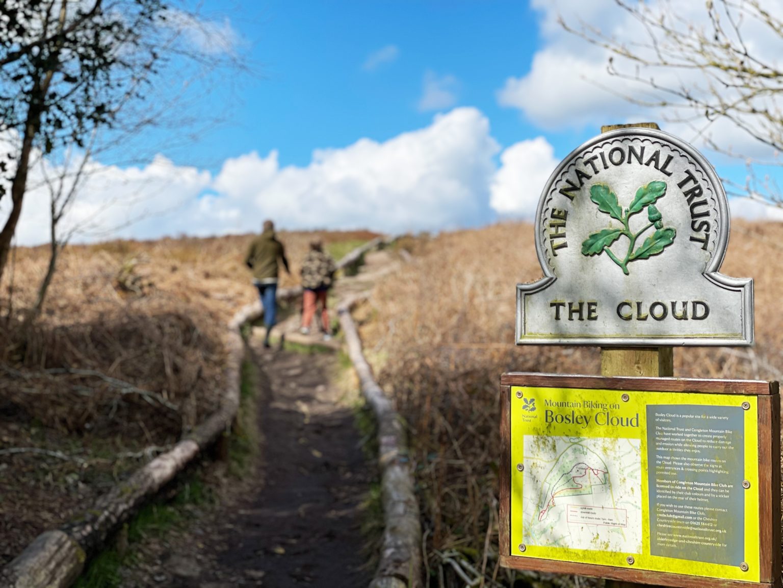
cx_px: 392
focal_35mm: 52
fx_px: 1176
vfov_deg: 28.0
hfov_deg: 36.8
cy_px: 294
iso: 25
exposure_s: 1/2179
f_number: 2
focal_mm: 6
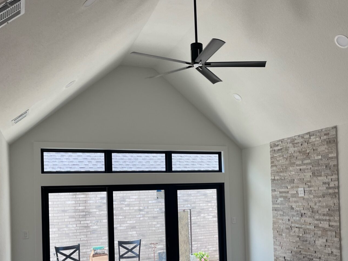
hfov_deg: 47.5
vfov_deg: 36.3
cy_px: 182
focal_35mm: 39
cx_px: 216
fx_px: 392
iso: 50
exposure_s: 1/459
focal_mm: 5.1
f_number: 1.6
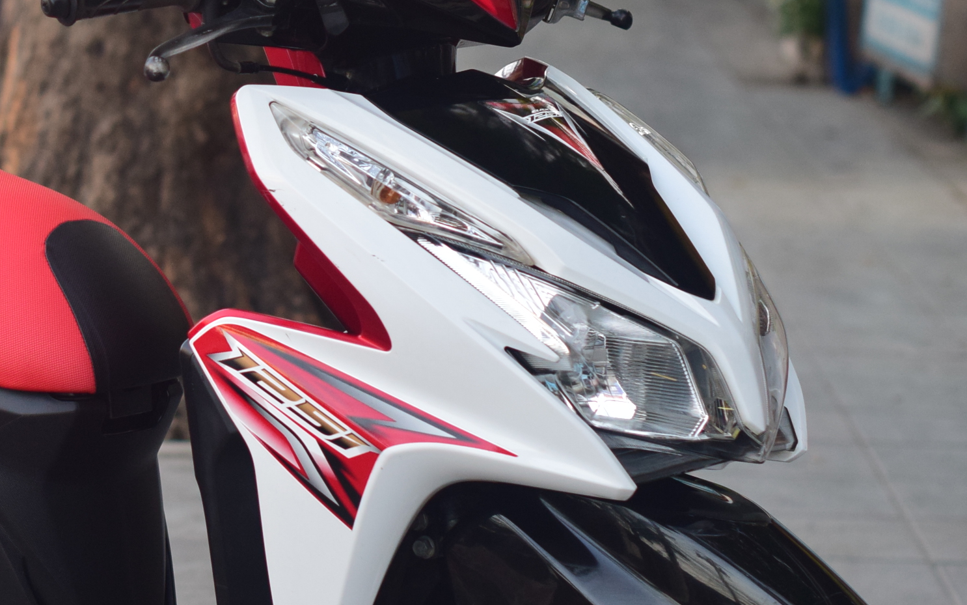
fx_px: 4059
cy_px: 197
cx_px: 41
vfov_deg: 8.5
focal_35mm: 154
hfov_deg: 13.4
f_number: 2.8
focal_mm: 50
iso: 500
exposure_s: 1/400
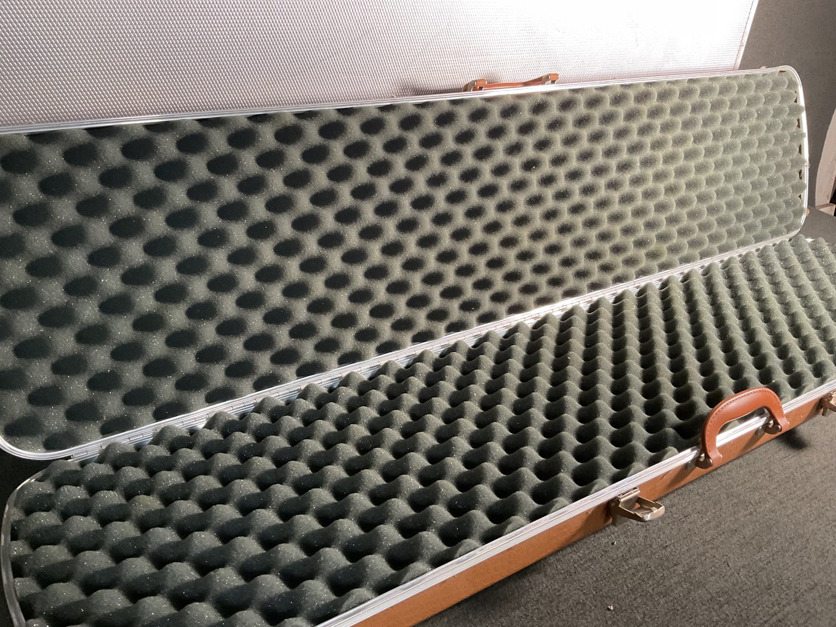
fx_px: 700
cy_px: 314
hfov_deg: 61.7
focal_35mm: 29
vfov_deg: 48.2
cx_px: 418
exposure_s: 1/60
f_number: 1.8
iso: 125
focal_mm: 3
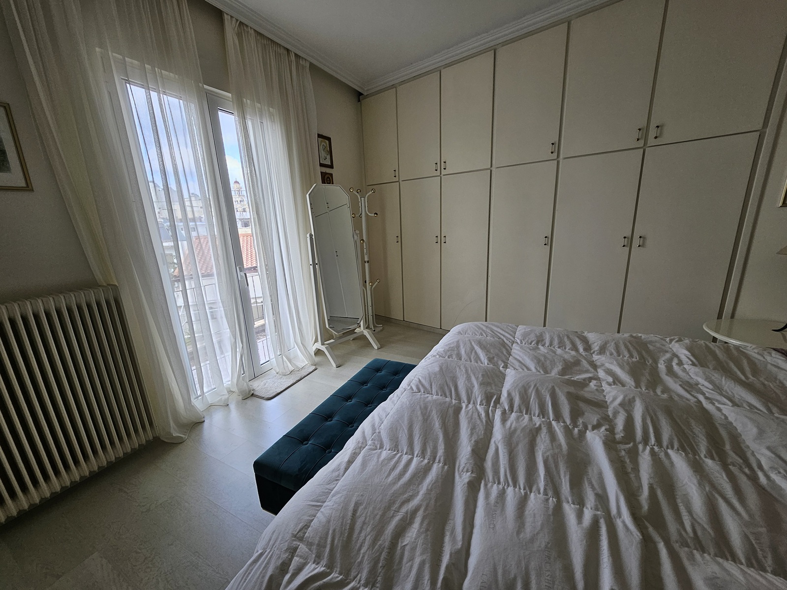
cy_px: 295
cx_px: 394
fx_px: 296
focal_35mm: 13
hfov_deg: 106.2
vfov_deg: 89.9
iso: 32
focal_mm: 1.74
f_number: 2.2
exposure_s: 1/50
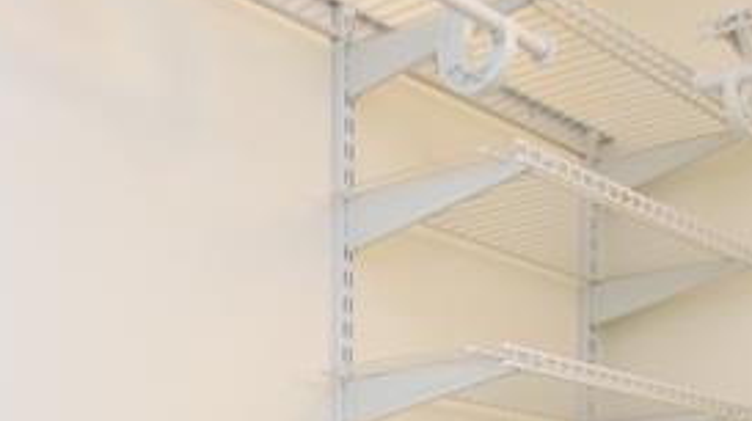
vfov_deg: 17.6
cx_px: 543
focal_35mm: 59
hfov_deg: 34.9
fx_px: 1175
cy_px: 682
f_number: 4
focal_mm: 10
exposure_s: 1/60
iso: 280
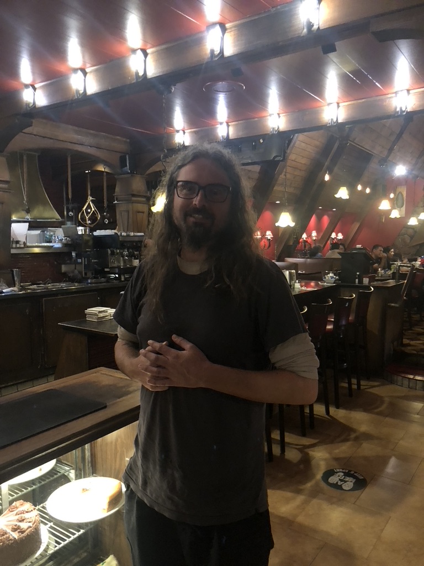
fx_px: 457
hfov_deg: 49.7
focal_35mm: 28
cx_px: 212
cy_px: 283
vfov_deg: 63.4
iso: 100
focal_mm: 4
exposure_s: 1/6
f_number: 1.8
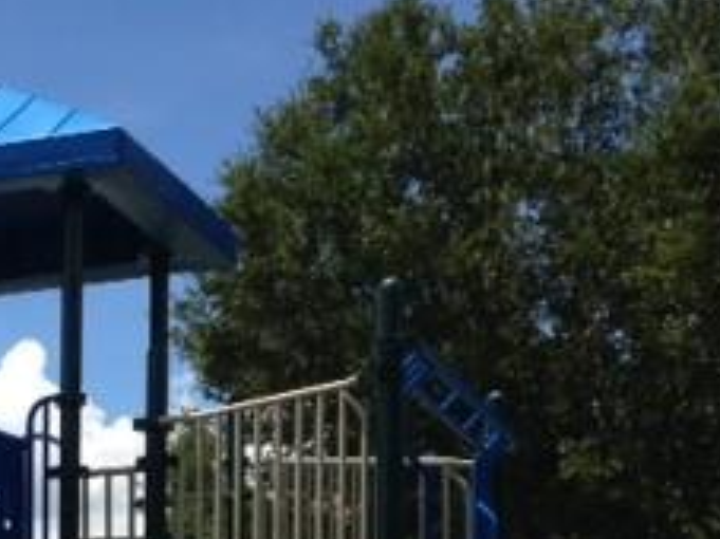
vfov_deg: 15.3
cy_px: 634
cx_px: -171
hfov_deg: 19.7
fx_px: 1933
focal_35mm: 93
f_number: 2.4
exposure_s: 1/1506
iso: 50
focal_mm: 4.12
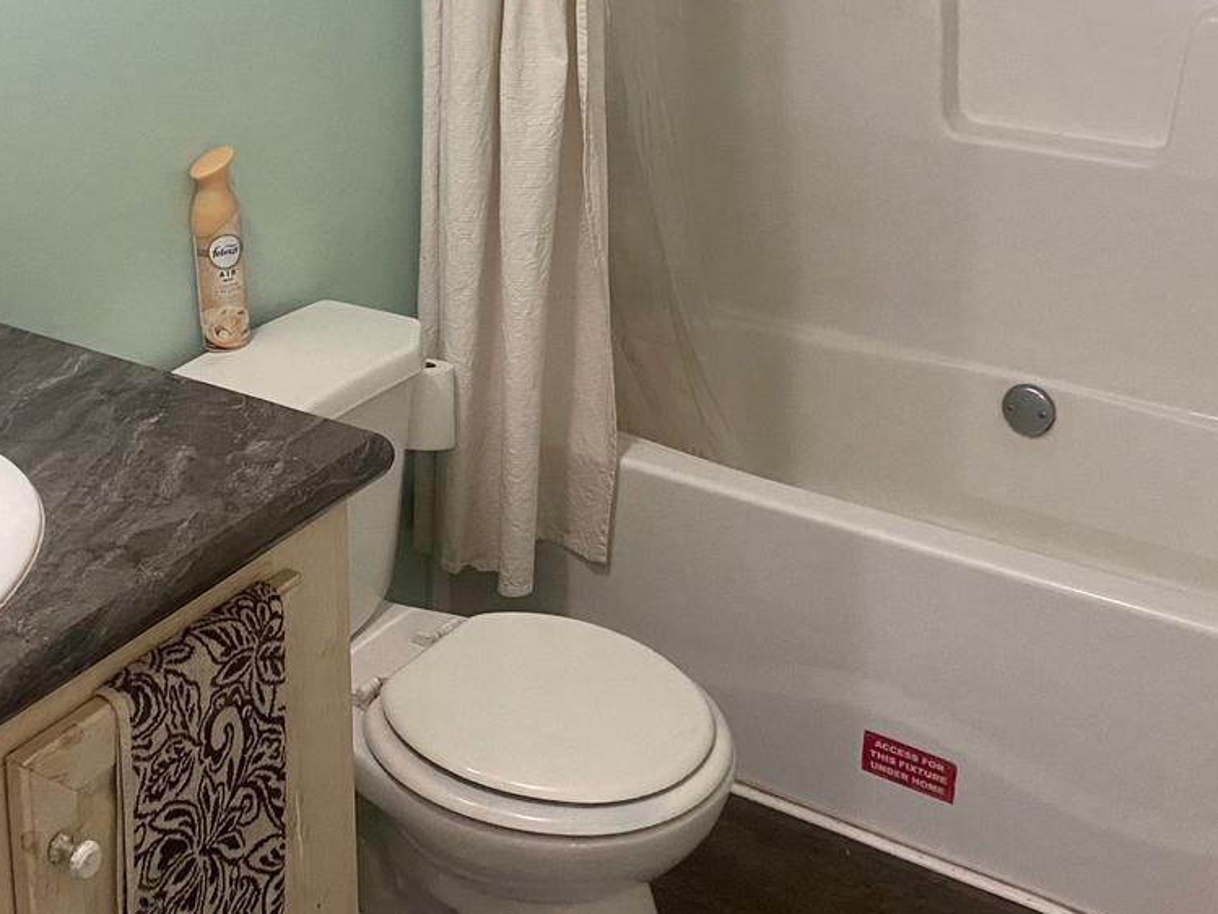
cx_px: 421
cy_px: 137
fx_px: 1760
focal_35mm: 50
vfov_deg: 28.3
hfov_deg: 37.8
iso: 400
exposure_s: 1/60
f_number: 1.8
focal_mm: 4.25
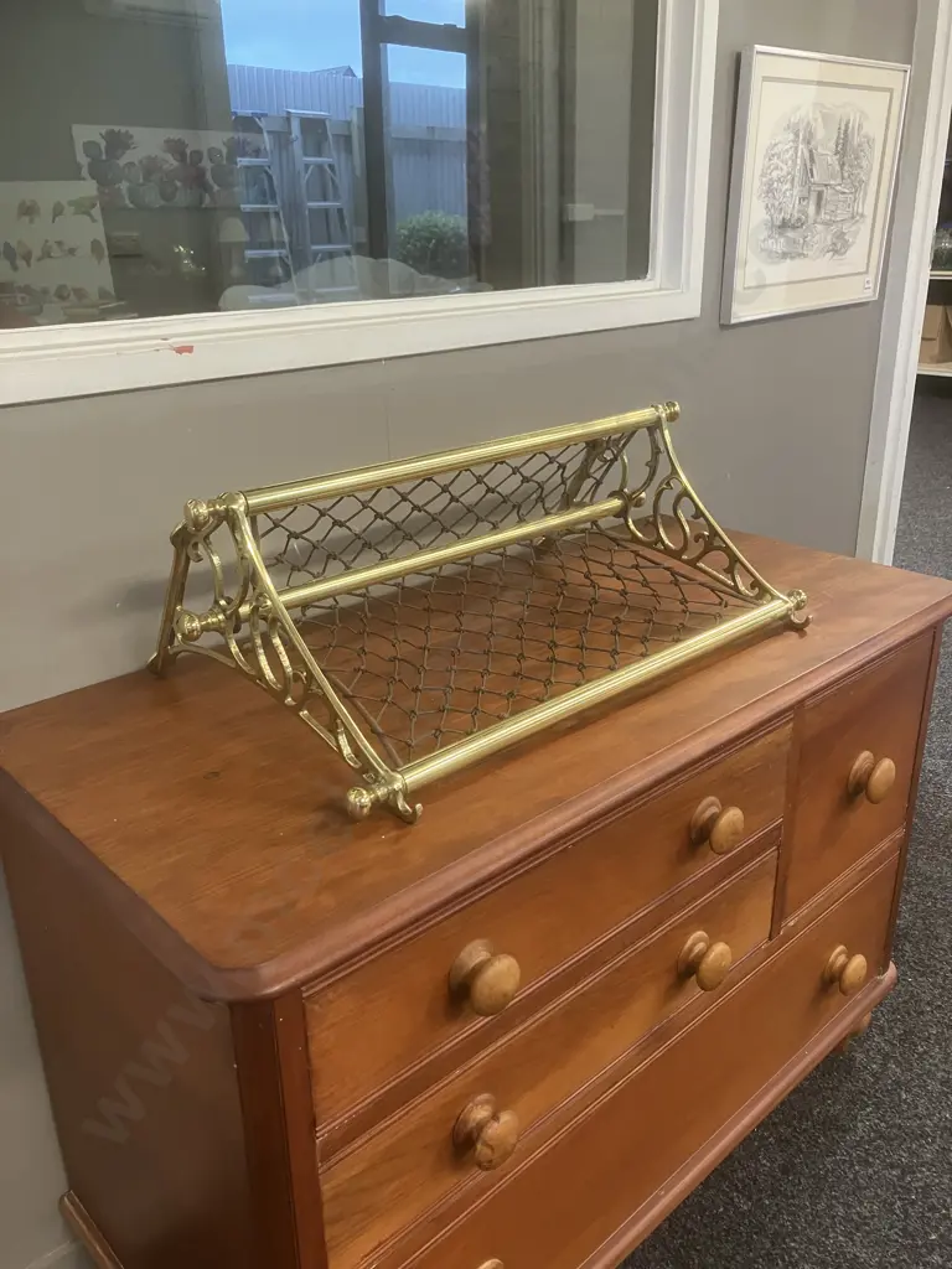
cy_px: 634
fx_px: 1027
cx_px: 476
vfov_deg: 63.4
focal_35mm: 28
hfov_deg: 49.7
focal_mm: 3.99
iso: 250
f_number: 1.8
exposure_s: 1/50
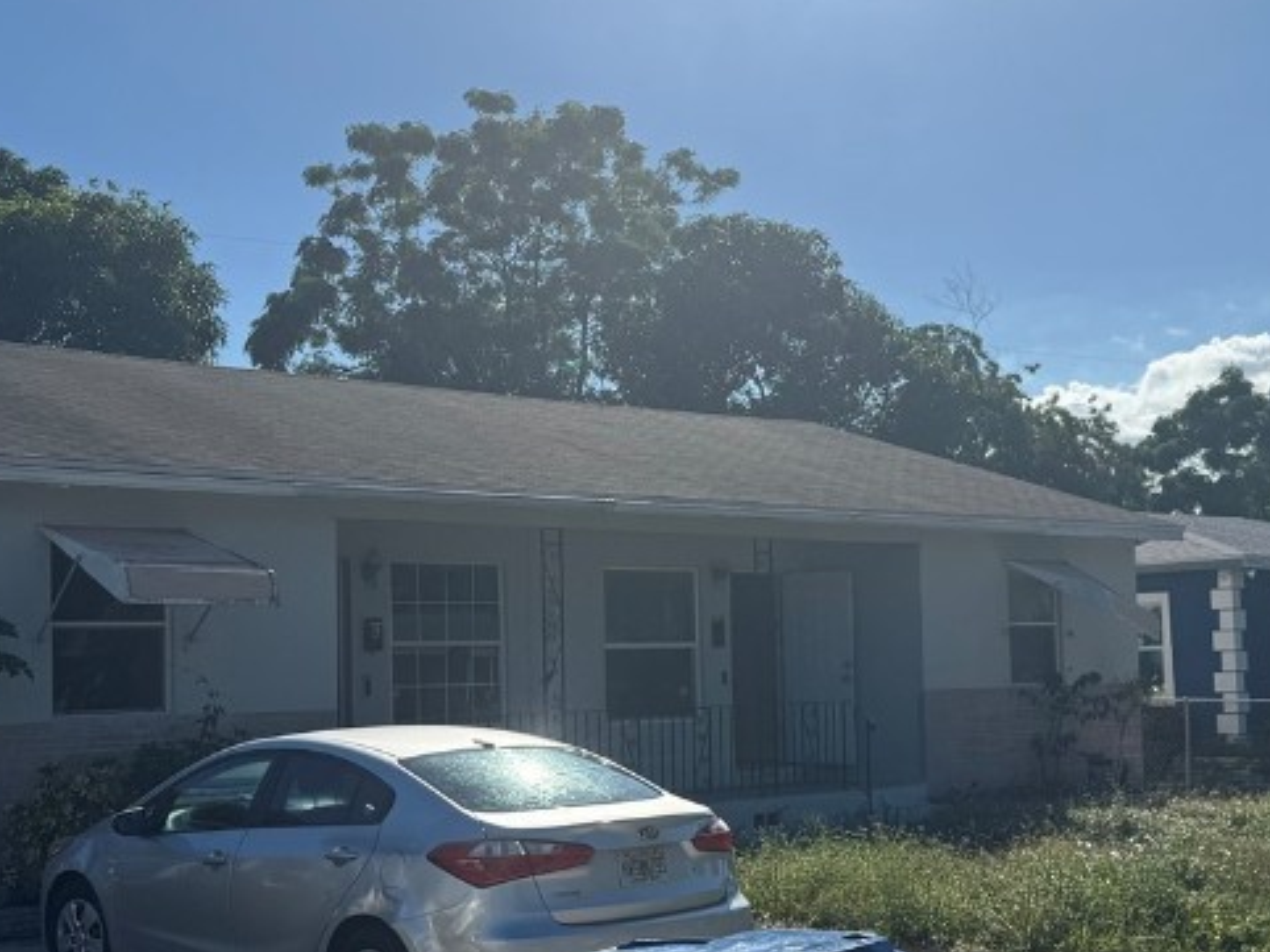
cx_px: 551
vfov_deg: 28.5
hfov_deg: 37.4
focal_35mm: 51
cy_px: 572
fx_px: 1870
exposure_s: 1/12346
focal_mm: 6.76
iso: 80
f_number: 1.78
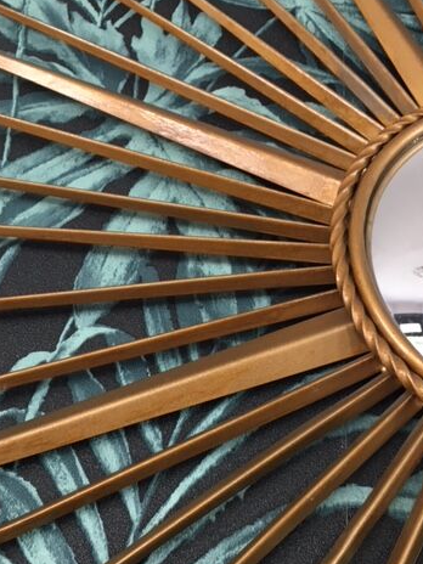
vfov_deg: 46.7
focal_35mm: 40
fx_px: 652
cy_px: 323
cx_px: 266
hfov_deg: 35.7
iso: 50
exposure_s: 1/33
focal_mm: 4.15
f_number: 2.2
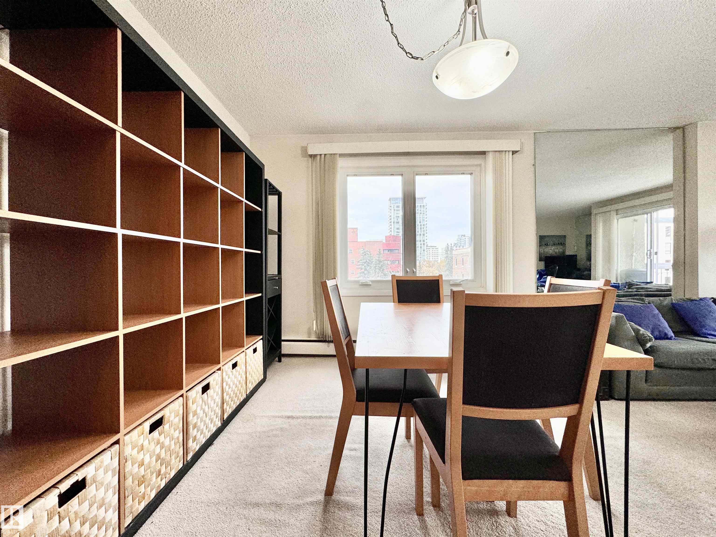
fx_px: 290
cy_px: 268
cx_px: 358
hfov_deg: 102.1
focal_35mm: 14
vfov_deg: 85.7
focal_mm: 2.22
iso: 100
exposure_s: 1/120
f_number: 2.2
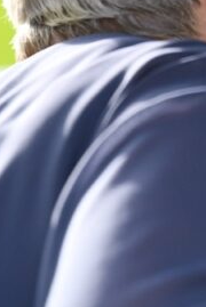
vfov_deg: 7.7
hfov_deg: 5.2
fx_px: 2277
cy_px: -41
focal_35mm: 266
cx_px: 209
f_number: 2.8
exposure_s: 1/1600
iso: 1250
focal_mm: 70
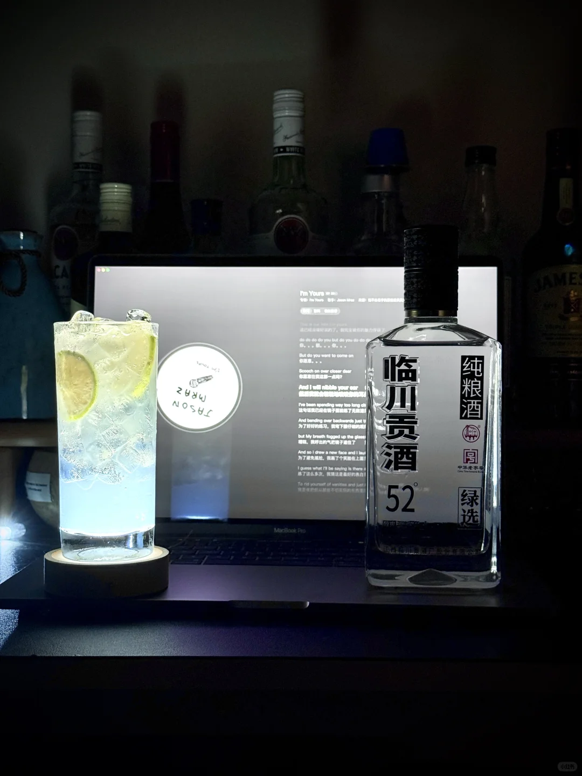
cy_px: 388
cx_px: 291
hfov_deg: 30.3
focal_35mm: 48
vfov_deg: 39.7
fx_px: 1076
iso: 250
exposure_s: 1/60
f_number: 1.78
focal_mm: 6.76
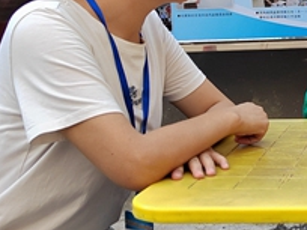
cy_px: 24
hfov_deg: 24.0
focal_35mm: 72
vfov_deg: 20.1
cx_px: 388
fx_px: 639
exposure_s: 1/128
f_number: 1.9
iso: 100
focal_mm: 5.52
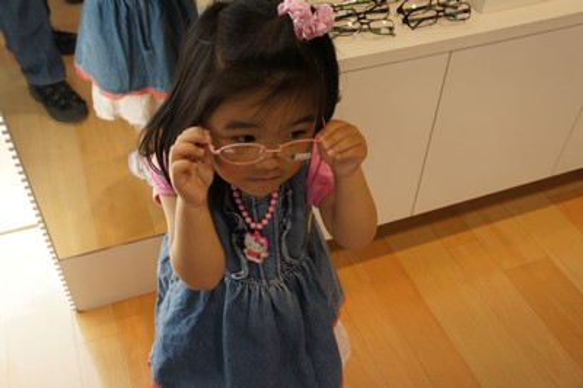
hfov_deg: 53.2
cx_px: 292
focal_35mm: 36
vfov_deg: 36.8
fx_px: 583
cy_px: 194
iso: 200
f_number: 5.6
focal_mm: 24
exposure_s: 1/40
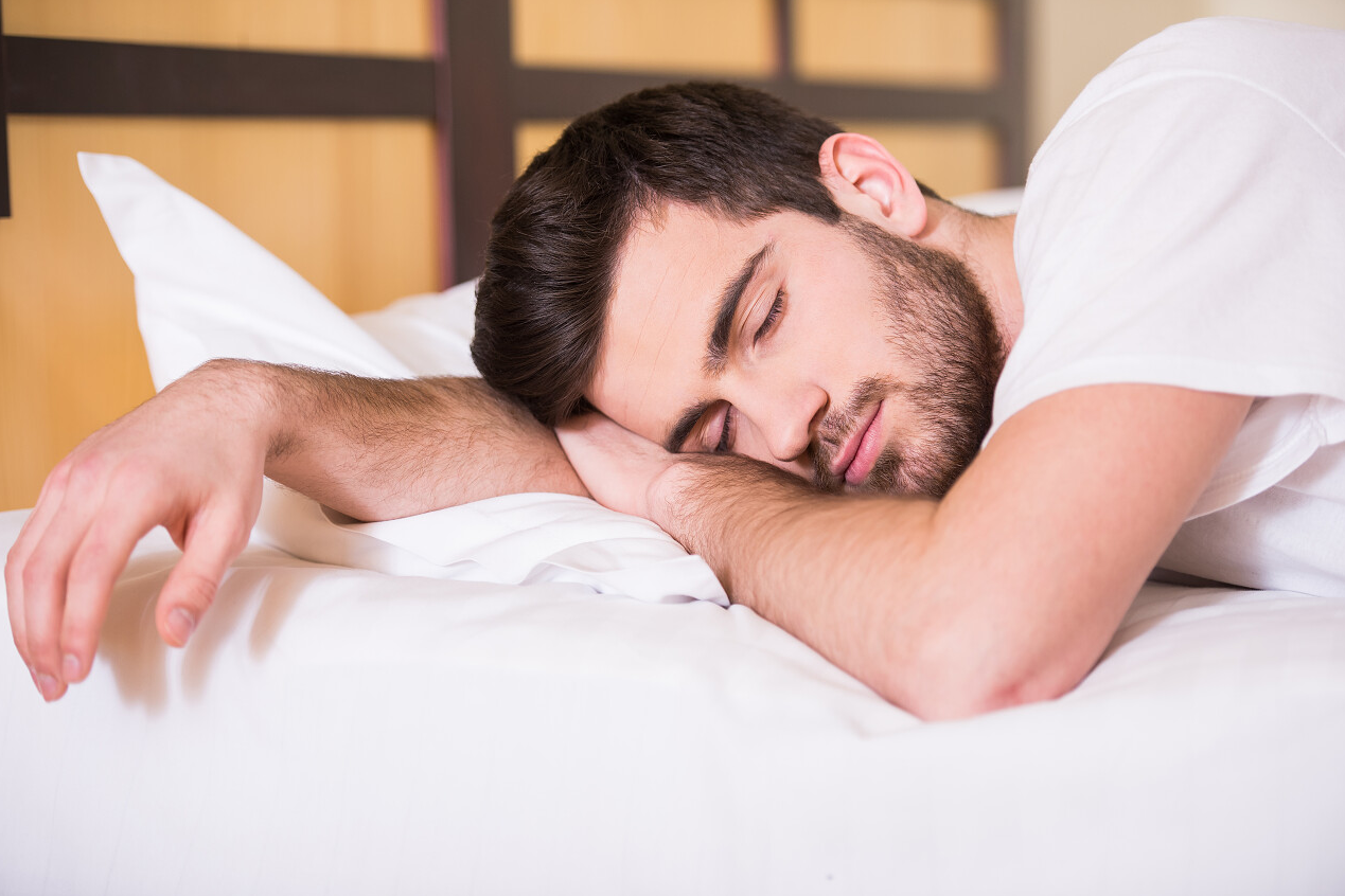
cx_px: 673
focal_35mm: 111
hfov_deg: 18.4
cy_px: 448
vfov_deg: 12.3
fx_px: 4147
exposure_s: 1/100
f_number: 2.8
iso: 400
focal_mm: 110
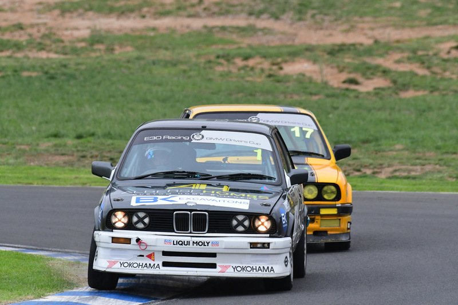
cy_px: 152
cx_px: 229
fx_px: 9163
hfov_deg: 2.9
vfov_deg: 1.9
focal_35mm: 720
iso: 2000
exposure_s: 1/640
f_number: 9
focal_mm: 480
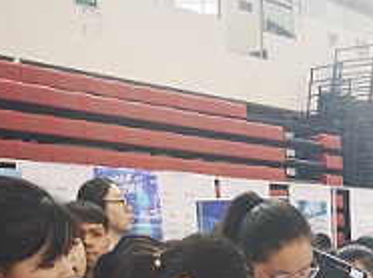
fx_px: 915
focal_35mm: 85
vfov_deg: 16.3
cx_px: 319
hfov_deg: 22.6
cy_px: 373
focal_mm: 3.95
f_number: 1.8
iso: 64
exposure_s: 1/50
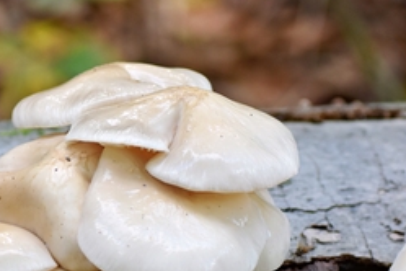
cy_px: 246
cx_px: 137
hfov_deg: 8.3
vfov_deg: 5.5
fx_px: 2808
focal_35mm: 249
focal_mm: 90
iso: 800
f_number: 5
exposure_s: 1/400
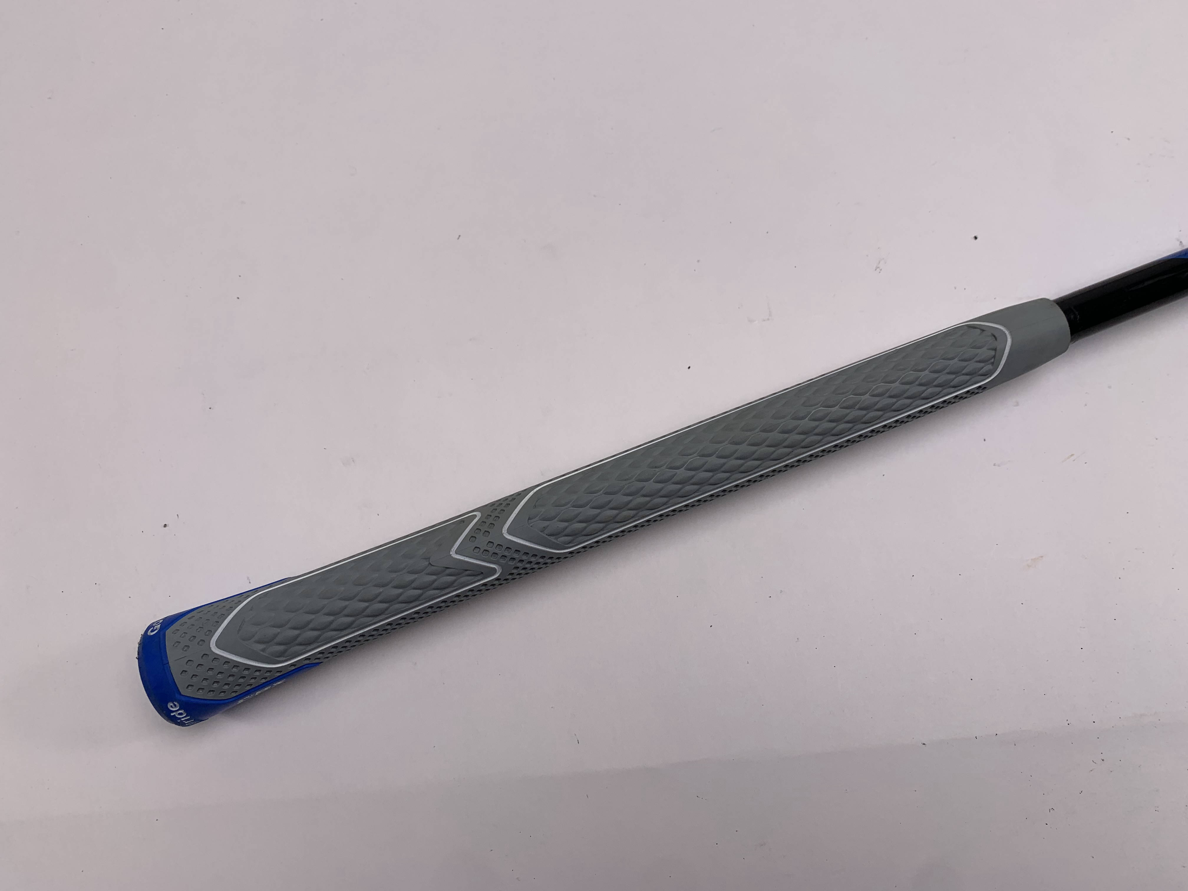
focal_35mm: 26
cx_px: 594
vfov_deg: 53.1
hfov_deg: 67.3
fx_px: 892
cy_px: 446
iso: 25
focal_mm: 4.25
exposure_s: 1/369
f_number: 1.8
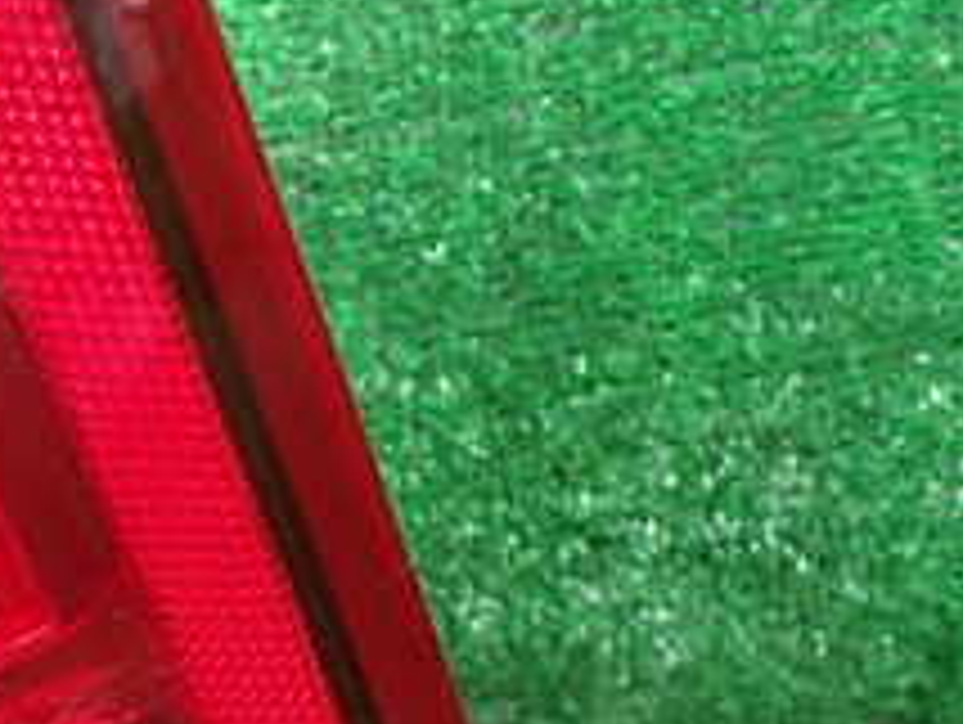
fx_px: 2339
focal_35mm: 84
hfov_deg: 20.7
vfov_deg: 17.2
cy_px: 737
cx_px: -374
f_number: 2.3
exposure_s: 1/30
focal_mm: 5.4
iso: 500
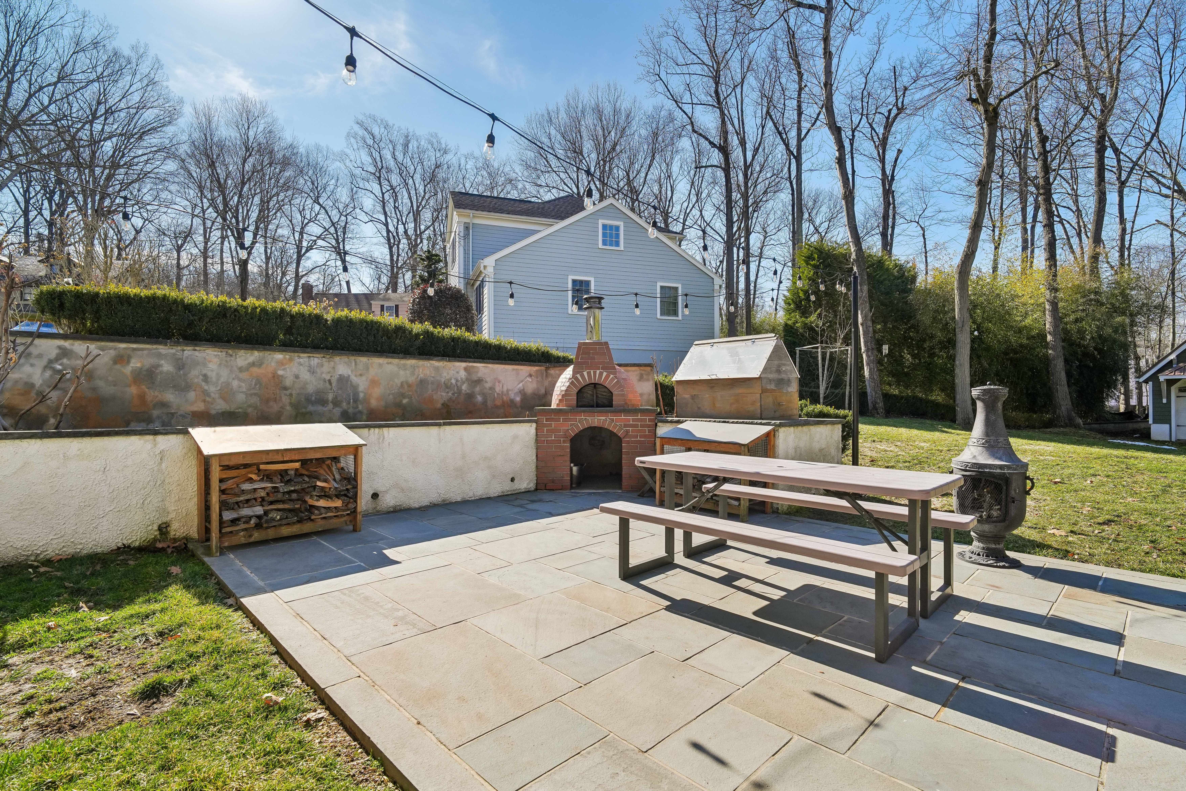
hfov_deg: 96.7
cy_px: 396
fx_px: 527
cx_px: 593
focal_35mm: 16
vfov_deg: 73.7
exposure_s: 1/500
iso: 400
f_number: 8
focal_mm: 16
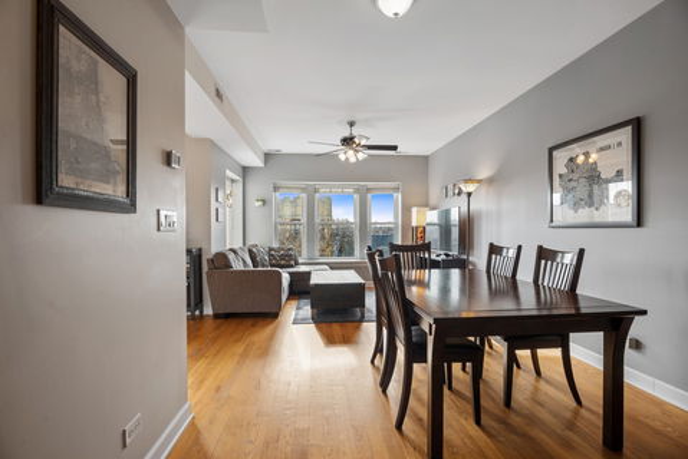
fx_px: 325
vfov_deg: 70.5
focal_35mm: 17
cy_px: 230
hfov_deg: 93.2
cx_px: 344
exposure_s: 1/2.5
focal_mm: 17
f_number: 8
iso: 200
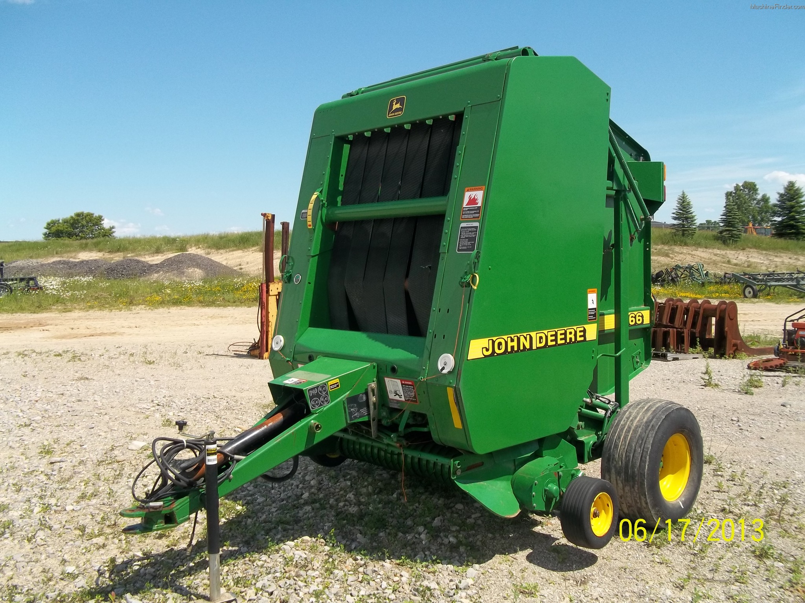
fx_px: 744
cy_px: 302
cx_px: 402
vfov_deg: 44.2
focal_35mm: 32
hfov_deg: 56.8
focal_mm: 5.7
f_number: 8.8
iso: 80
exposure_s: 1/160
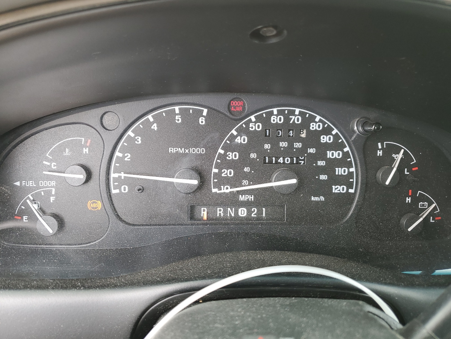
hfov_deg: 67.3
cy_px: 170
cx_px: 226
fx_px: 339
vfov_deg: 53.1
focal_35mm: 26
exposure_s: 1/60.2
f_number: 1.5
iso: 50
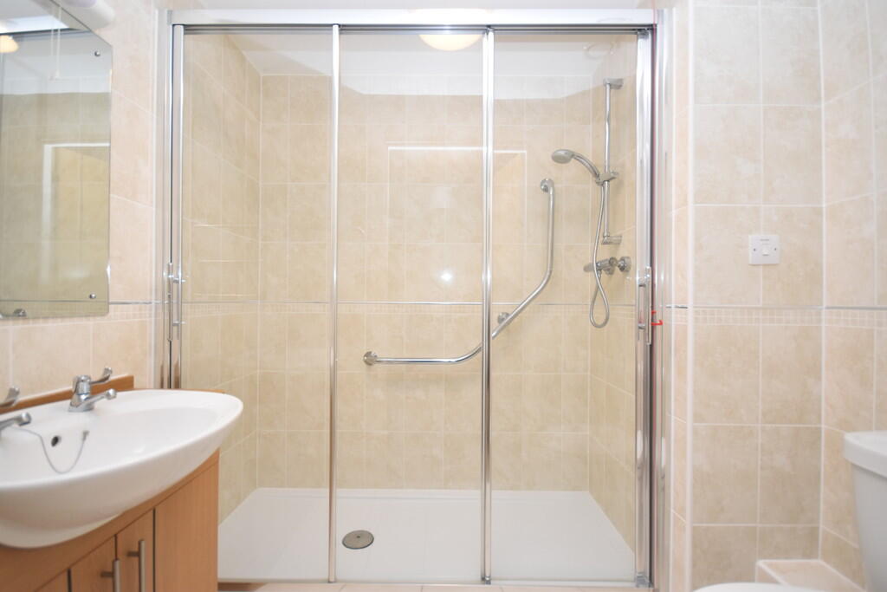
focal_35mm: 15
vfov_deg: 77.3
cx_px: 444
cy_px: 296
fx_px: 370
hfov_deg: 100.4
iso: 800
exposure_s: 1/125
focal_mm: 10
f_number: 4
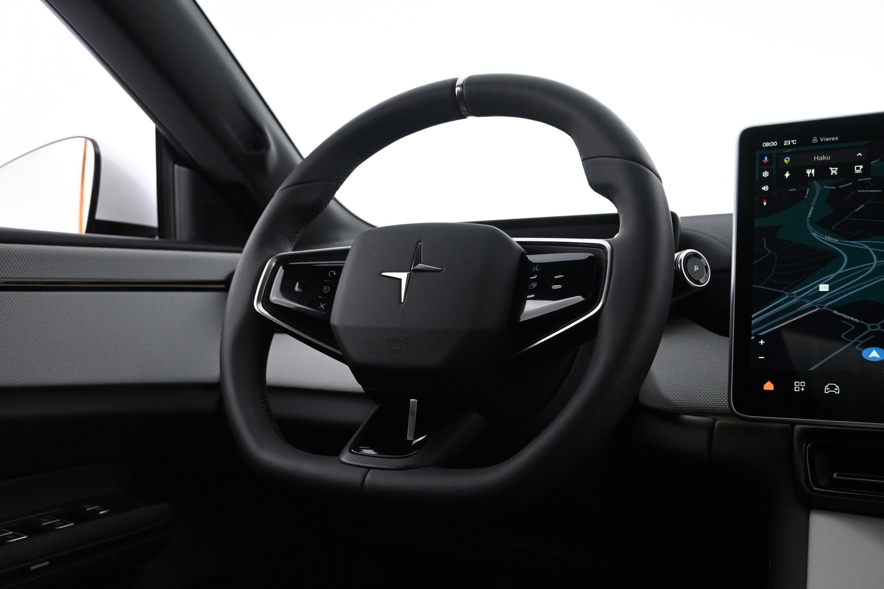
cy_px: 294
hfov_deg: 57.2
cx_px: 442
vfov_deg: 40.0
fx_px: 810
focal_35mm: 33
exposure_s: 1/40
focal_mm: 22
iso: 2500
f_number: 4
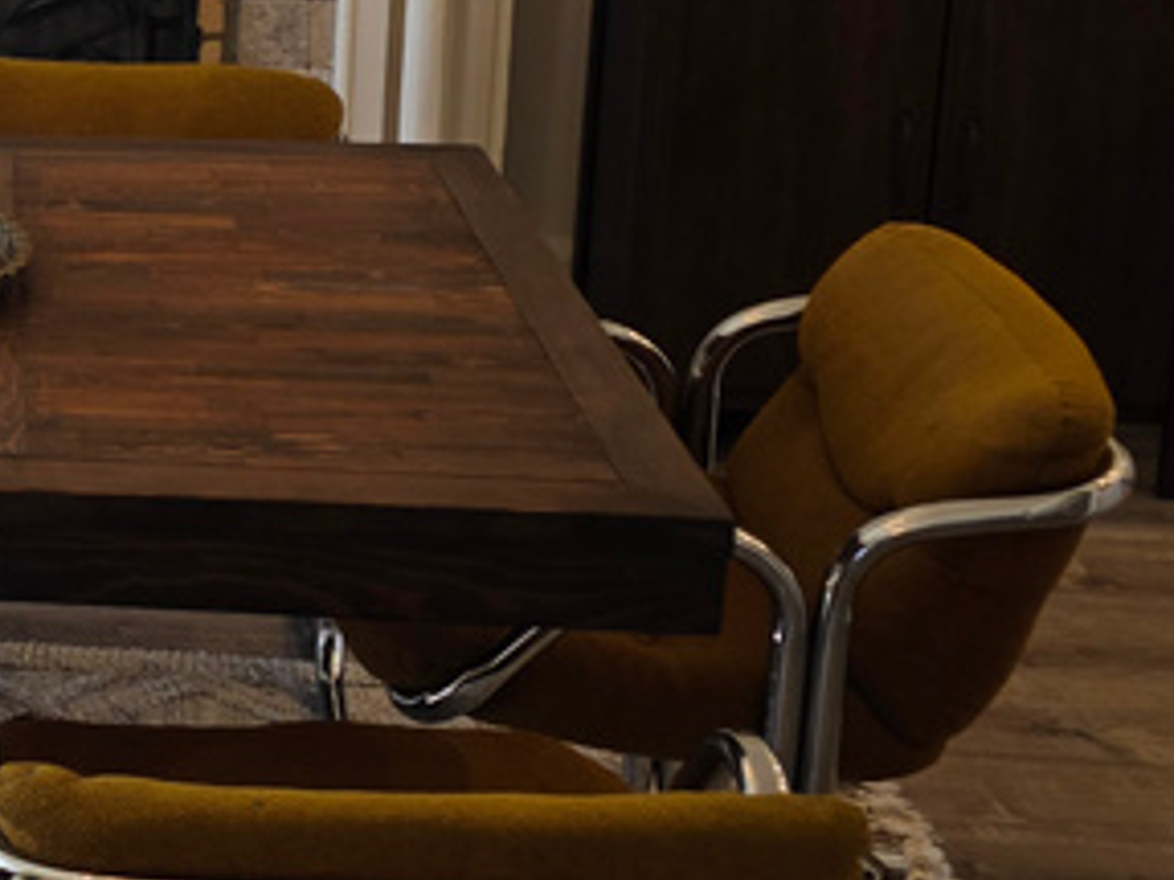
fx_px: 2780
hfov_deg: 21.3
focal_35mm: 82
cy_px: 70
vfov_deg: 17.7
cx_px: -409
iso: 40
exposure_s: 1/120
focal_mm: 6.3
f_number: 1.7
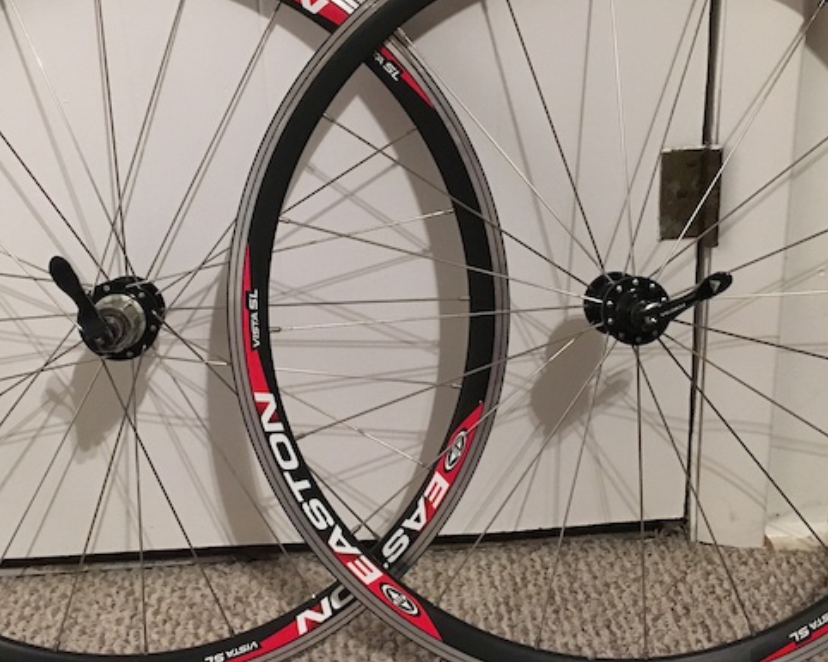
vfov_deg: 32.0
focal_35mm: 47
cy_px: 289
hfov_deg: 39.5
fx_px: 1151
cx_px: 376
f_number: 2.2
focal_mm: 4.15
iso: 200
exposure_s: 1/15
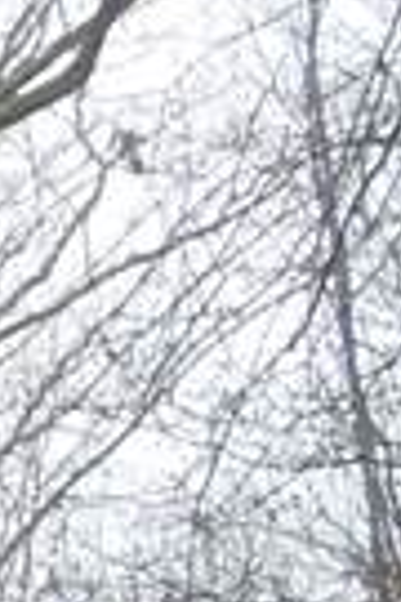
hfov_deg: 3.8
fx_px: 5112
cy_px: 1521
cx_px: -2014
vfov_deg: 6.4
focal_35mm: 306
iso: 100
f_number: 3.6
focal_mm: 5.6
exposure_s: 1/60
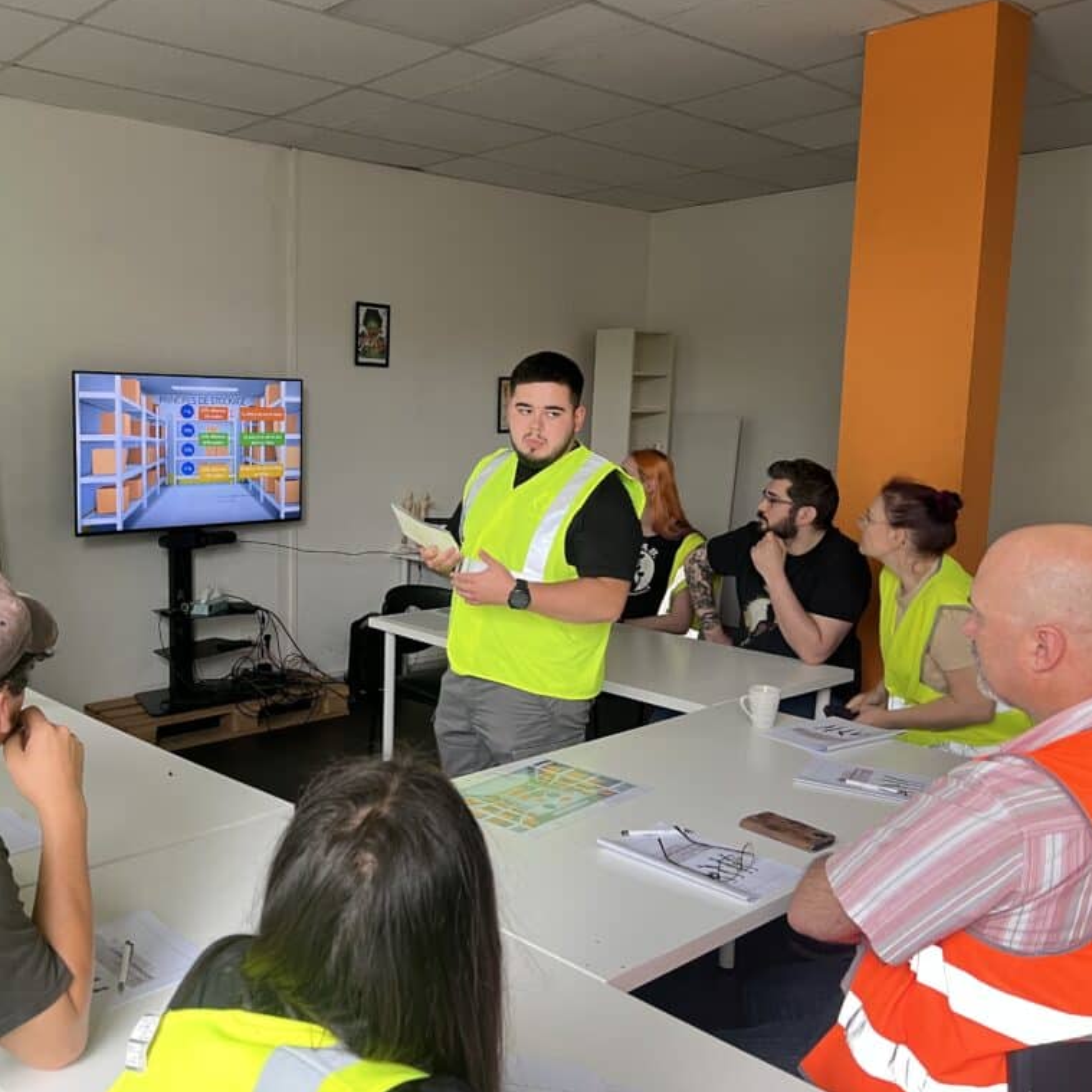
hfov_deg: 51.6
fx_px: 1106
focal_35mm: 31
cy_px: 542
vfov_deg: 52.5
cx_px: 367
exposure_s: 1/79
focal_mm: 5.7
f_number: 1.5
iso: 125
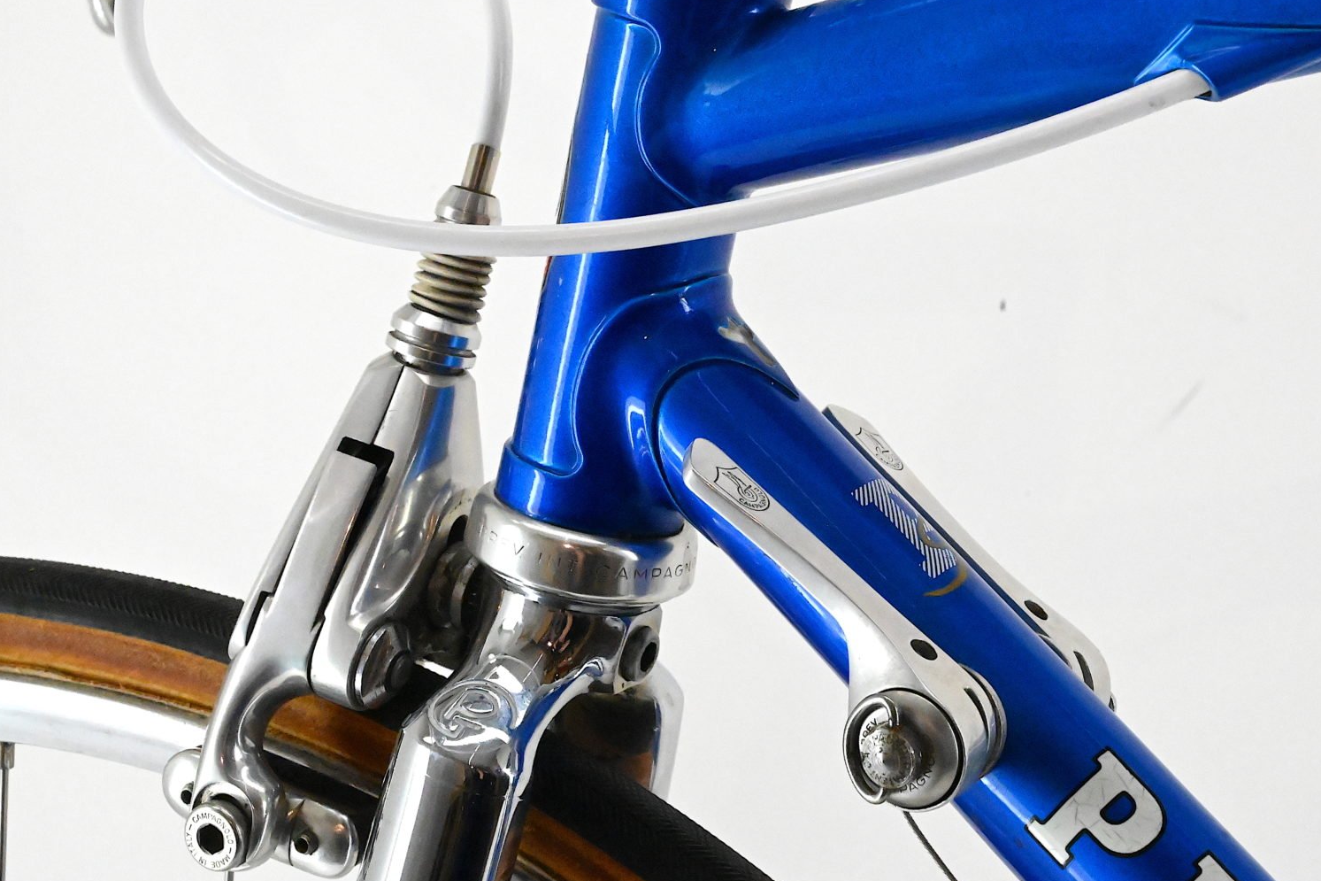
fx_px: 3302
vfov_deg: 15.2
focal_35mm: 90
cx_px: 773
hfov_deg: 22.6
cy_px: 341
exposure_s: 1/640
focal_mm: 70
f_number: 20
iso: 25600
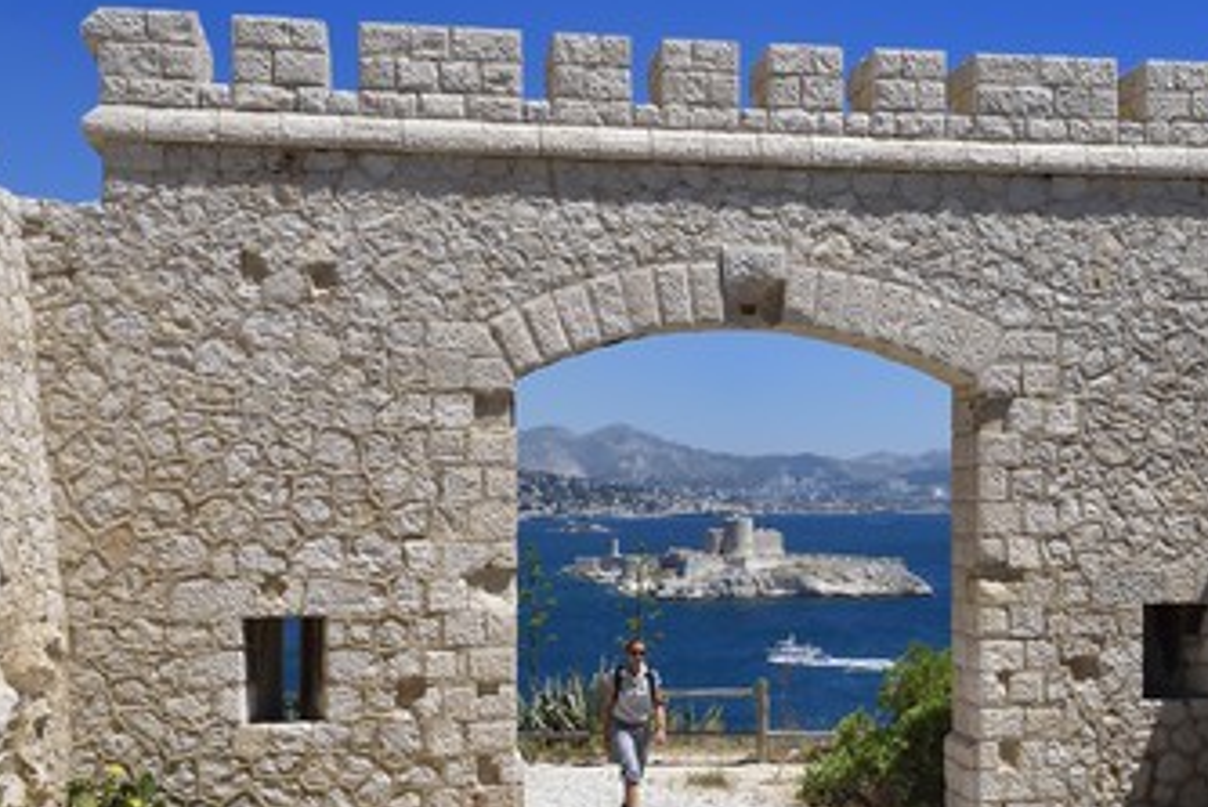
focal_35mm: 44
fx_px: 1477
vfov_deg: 30.5
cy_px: 460
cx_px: 626
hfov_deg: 44.5
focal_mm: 35
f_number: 11
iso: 200
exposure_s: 1/400
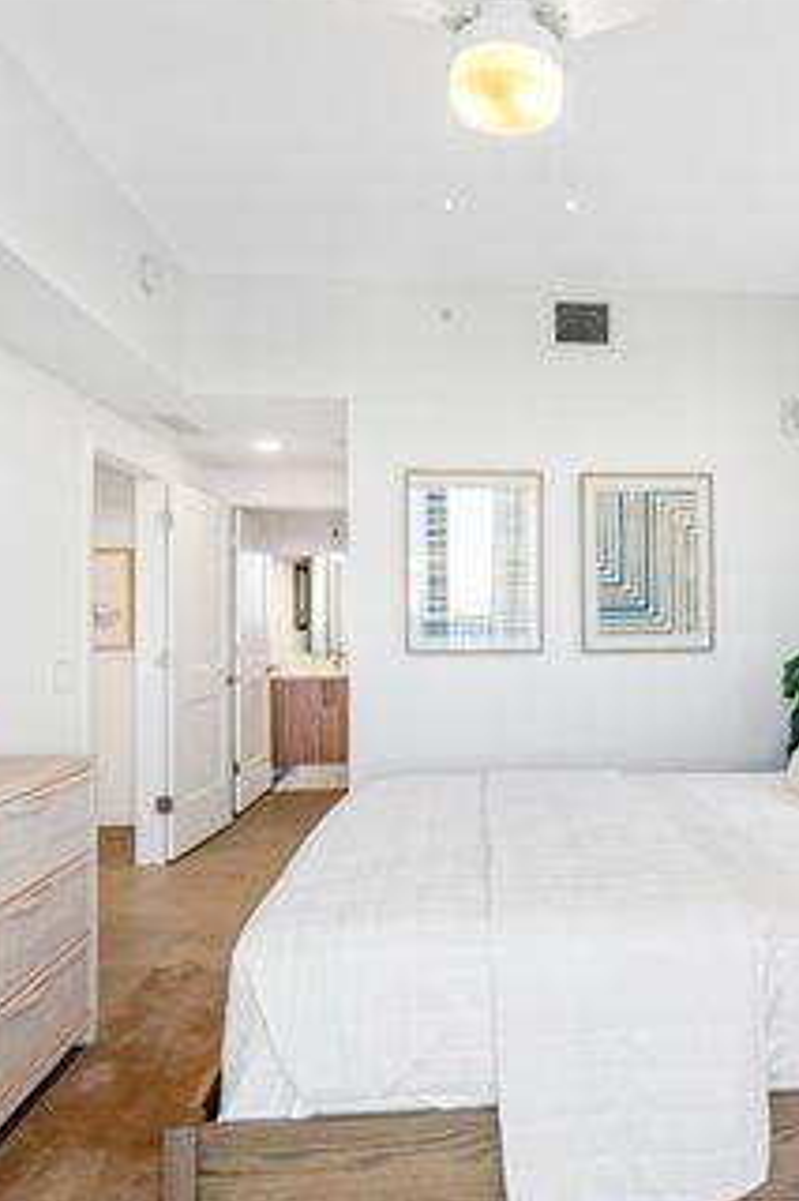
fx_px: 859
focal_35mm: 26
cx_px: 544
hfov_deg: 48.9
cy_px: 599
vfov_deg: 69.9
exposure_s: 1/160
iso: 640
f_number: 13
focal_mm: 16.5
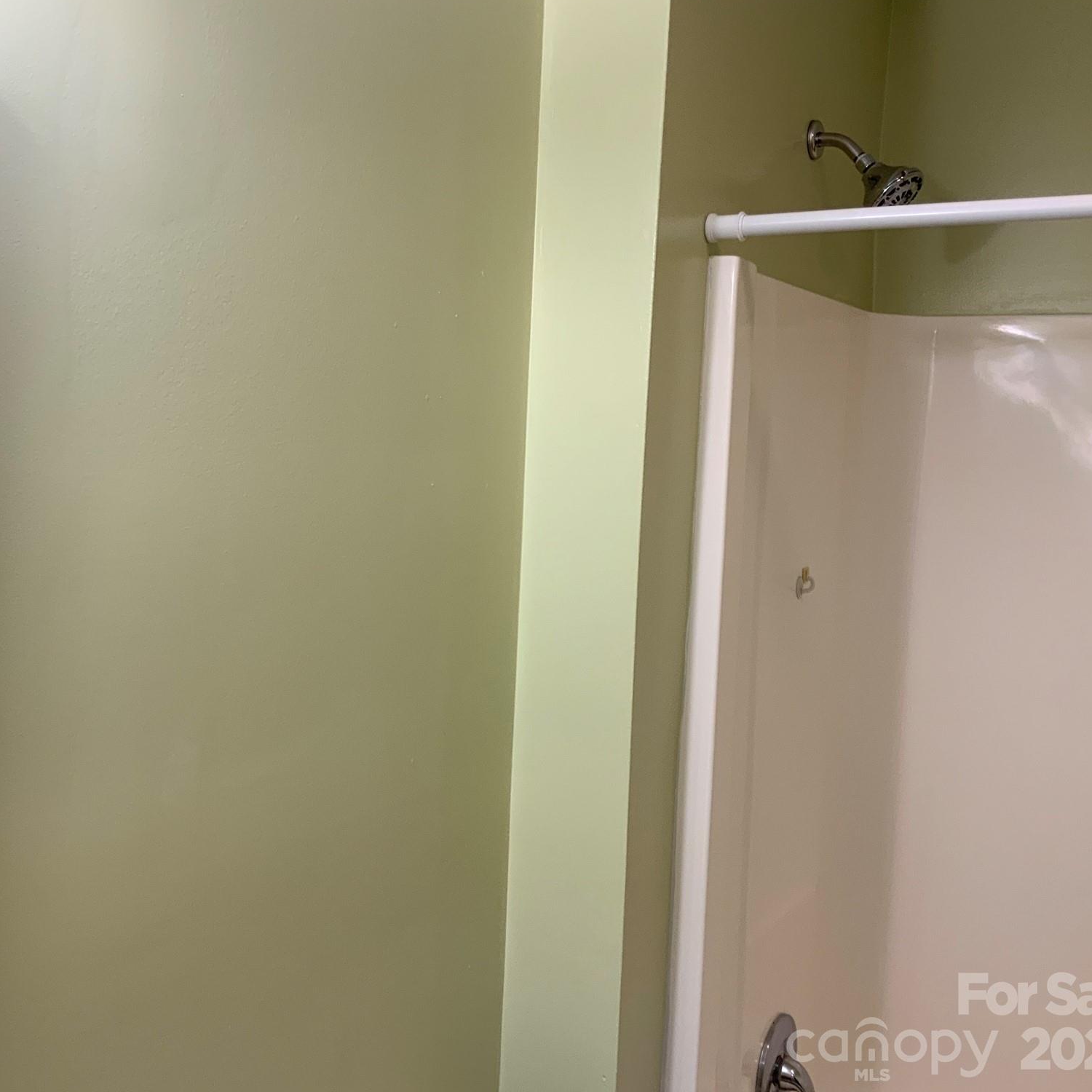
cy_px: 550
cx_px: 453
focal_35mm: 35
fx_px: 1249
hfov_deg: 47.0
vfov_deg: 47.2
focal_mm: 3
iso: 40
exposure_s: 1/120
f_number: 1.8
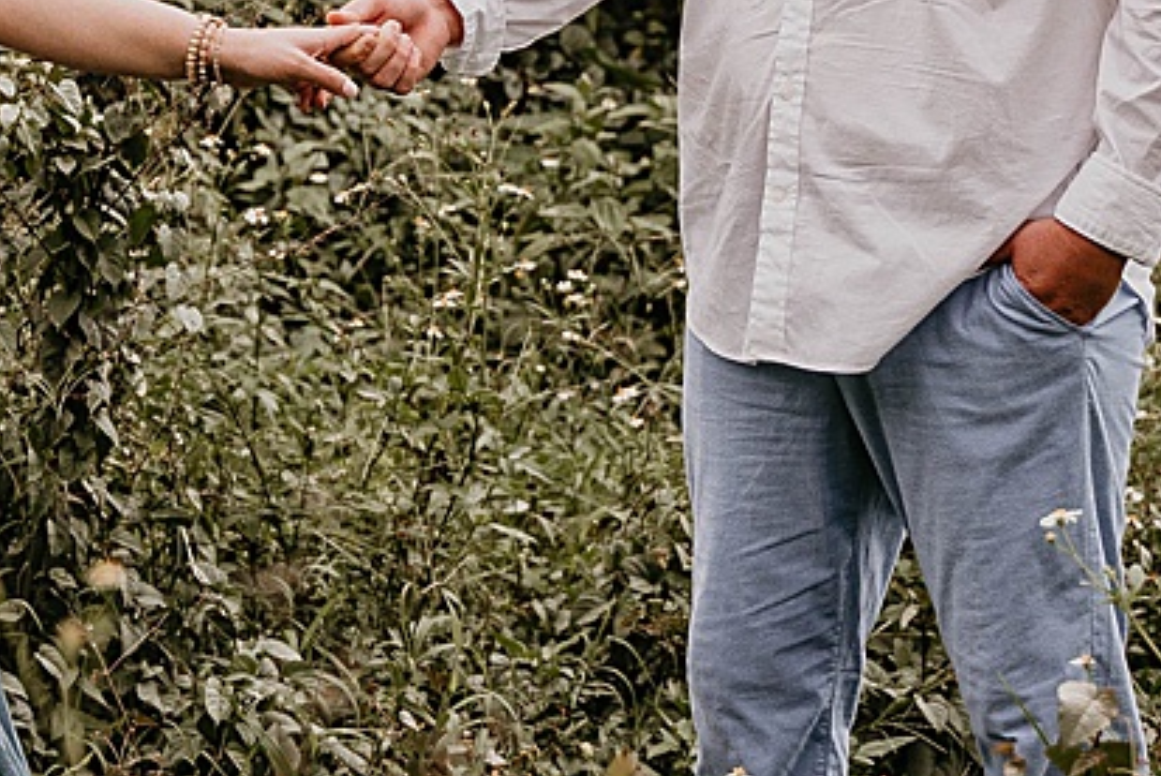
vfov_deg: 8.9
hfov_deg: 13.4
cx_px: -53
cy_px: -274
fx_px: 4873
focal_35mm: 151
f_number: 2.8
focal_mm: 39
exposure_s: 1/500
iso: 200
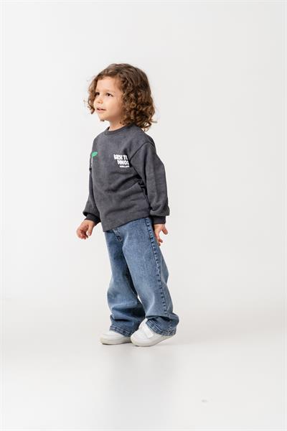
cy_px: 216
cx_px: 144
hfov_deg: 12.9
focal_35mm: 106
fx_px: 1267
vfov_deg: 19.3
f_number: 7.1
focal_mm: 106
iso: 160
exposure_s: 1/125
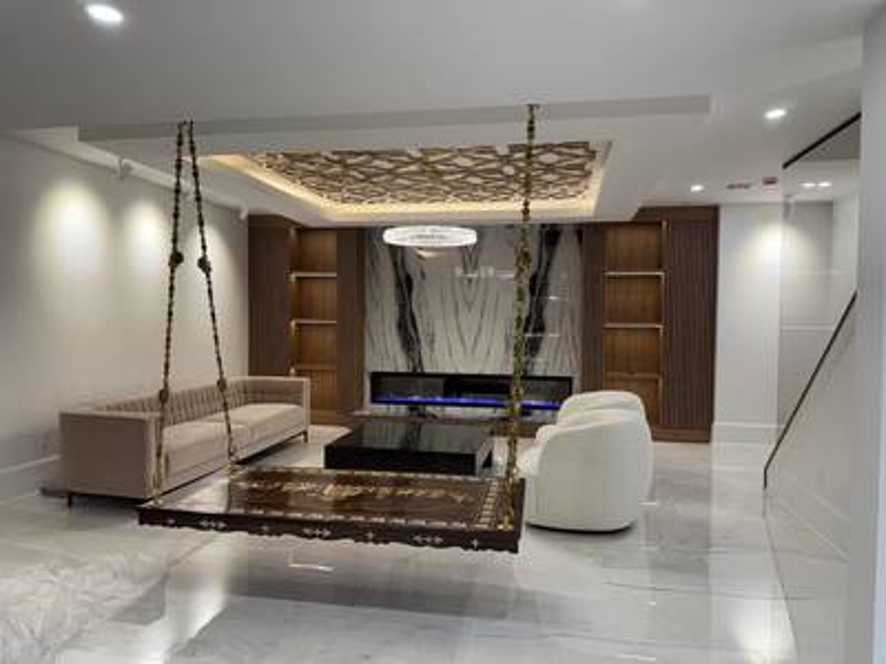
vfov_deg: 56.8
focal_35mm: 24
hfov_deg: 71.6
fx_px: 614
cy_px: 332
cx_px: 443
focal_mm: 6.76
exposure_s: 1/120
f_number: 1.78
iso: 160
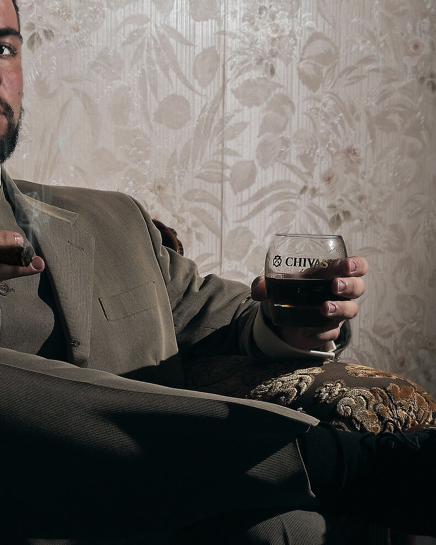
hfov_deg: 18.8
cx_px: 22
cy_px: 471
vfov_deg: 23.3
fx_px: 1290
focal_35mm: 80
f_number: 13
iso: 640
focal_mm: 23.3
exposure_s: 1/60
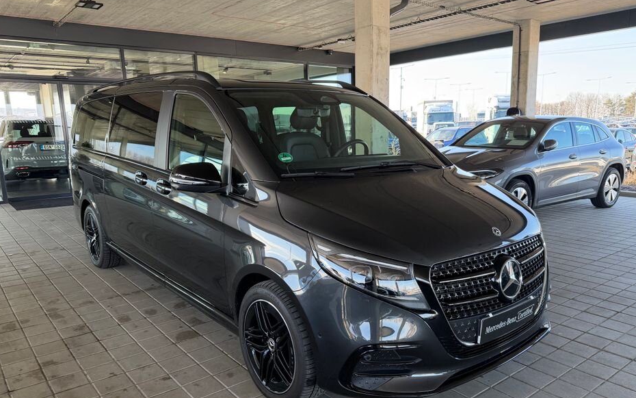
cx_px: 335
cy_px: 232
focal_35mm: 28
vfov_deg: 44.4
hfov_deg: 66.4
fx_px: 485
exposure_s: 1/189
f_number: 1.78
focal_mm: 6.76
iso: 100
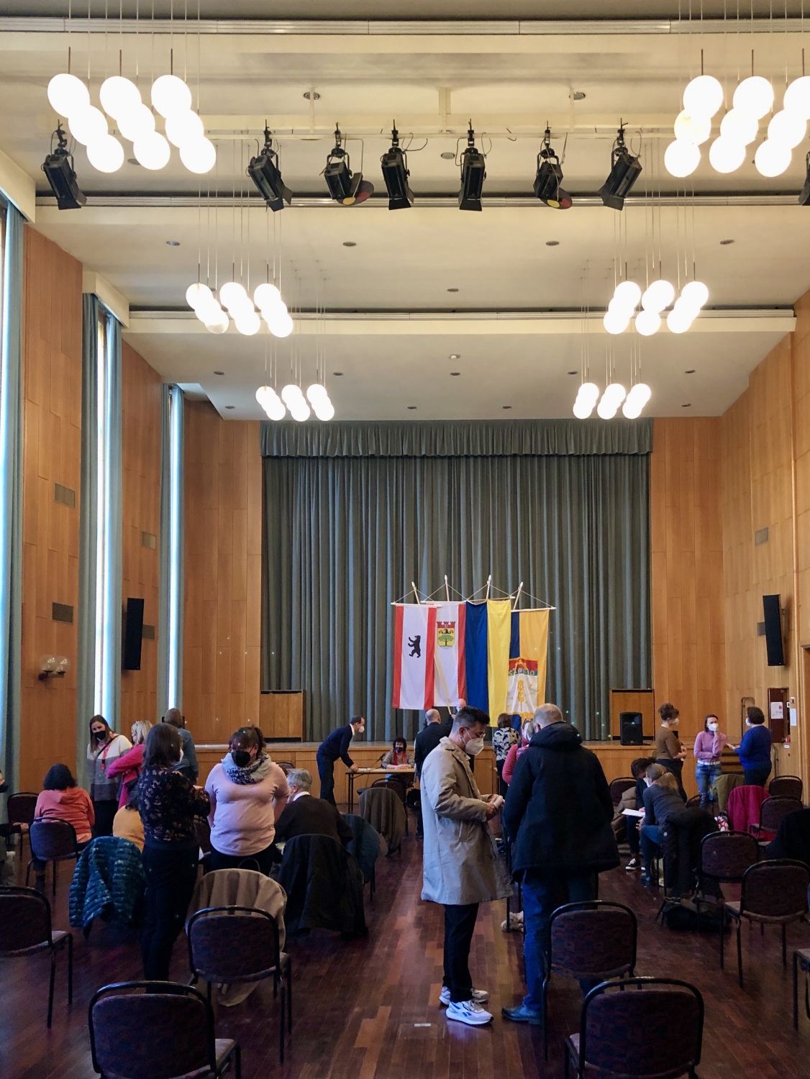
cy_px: 540
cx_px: 405
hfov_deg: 49.8
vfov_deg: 63.4
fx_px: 873
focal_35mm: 28
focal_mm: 3.99
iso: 80
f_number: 1.8
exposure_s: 1/17
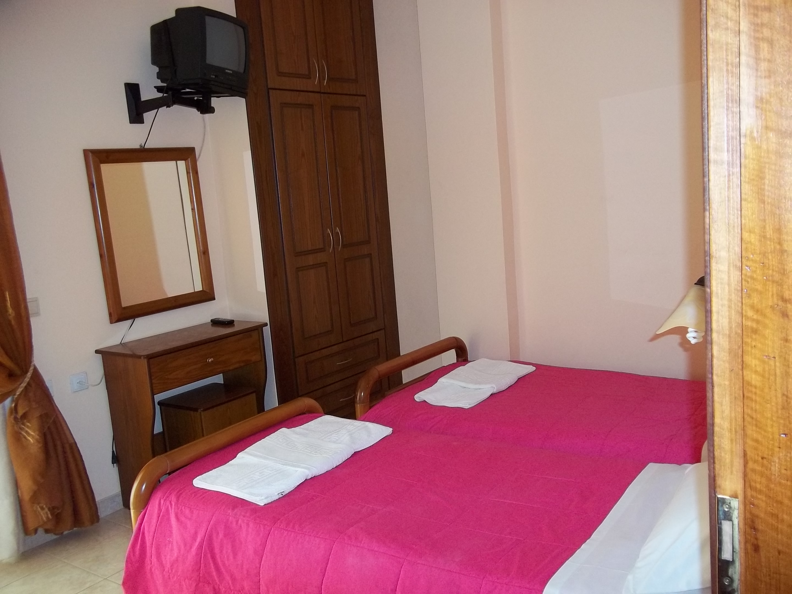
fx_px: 732
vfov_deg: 44.2
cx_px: 396
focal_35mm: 32
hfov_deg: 56.8
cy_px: 297
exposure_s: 1/30
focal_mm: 5.7
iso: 160
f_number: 2.9
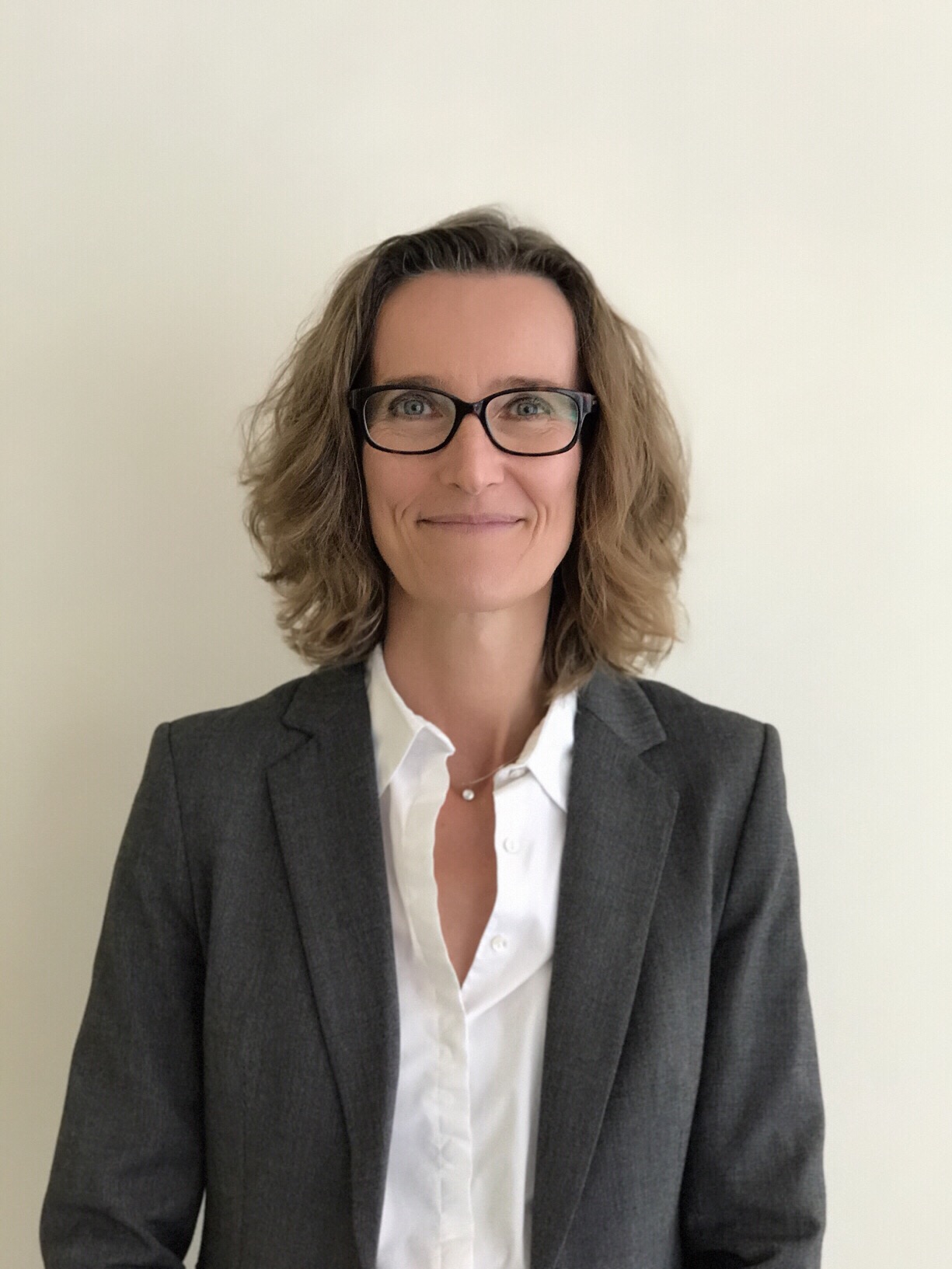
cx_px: 476
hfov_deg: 25.7
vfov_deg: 33.8
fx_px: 2090
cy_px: 634
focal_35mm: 57
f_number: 2.8
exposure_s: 1/50
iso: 200
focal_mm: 6.6
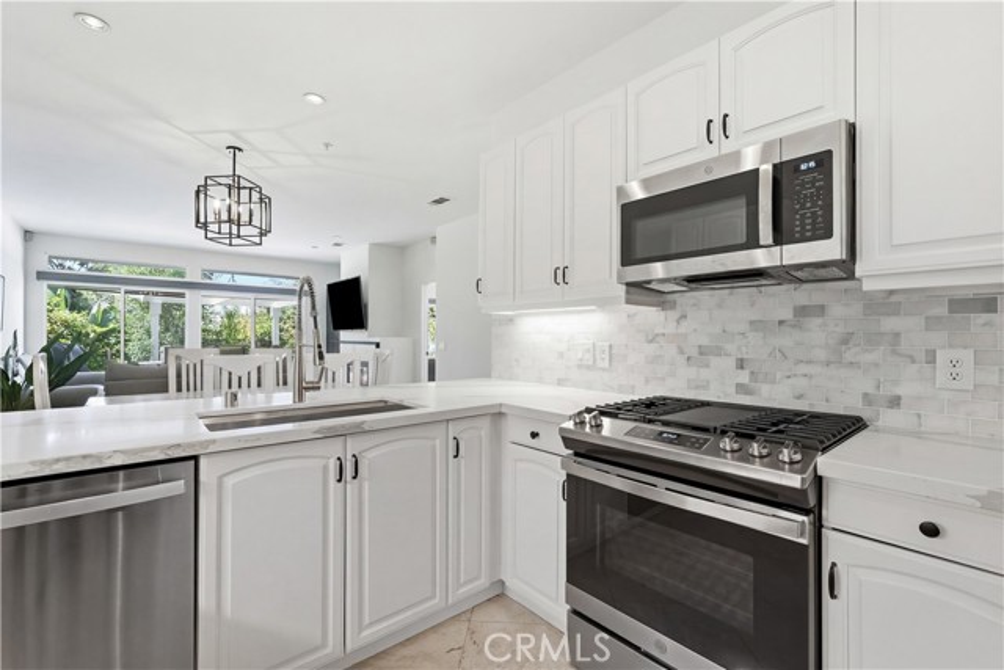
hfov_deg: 96.7
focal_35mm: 16
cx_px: 502
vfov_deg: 73.8
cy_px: 335
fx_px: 446
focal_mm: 16
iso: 320
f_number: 8
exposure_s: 1/160
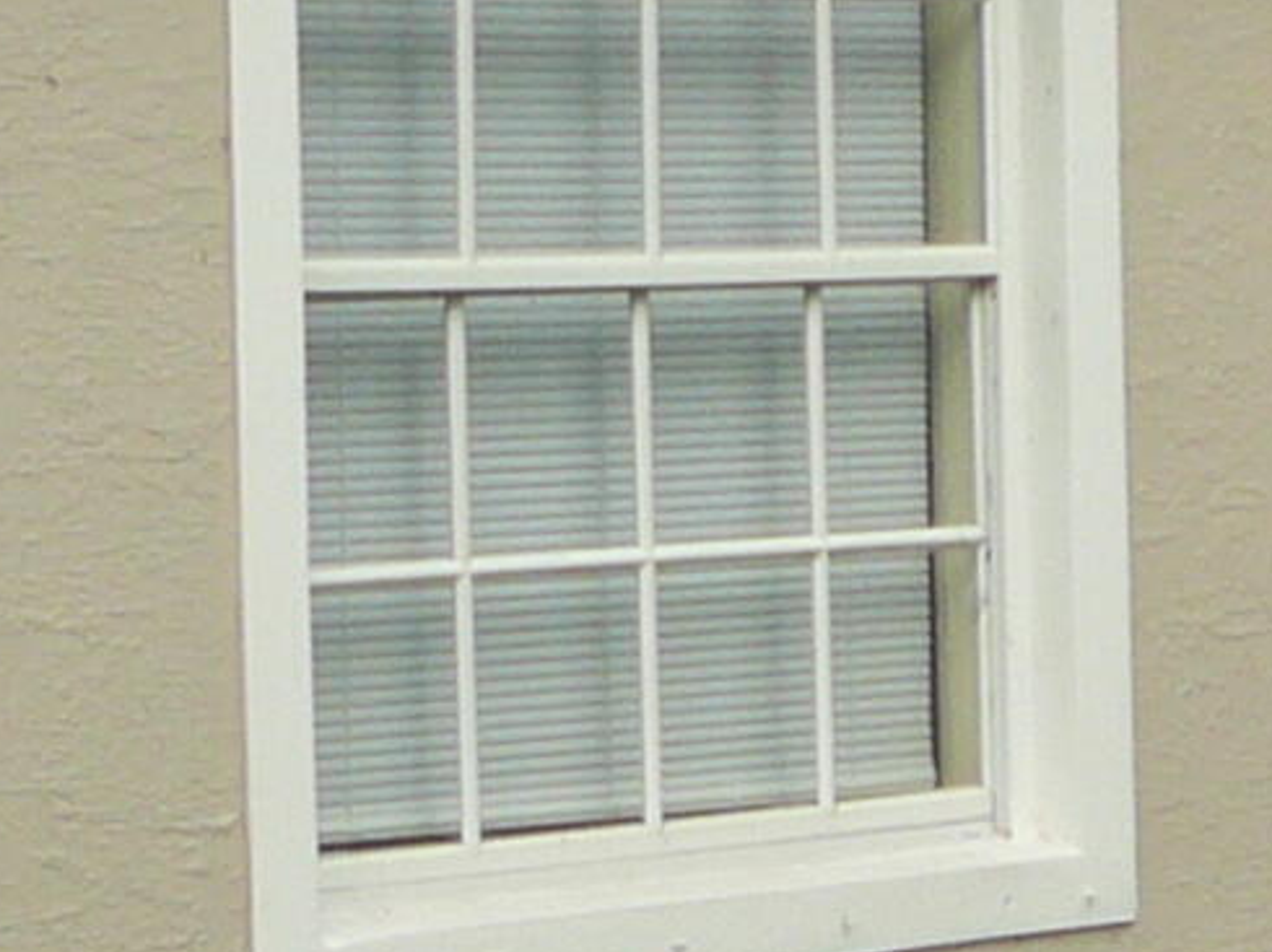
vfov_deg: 8.1
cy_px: 470
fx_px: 6721
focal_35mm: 183
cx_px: 1828
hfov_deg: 10.5
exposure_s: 1/500
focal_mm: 5.2
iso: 80
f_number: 2.8
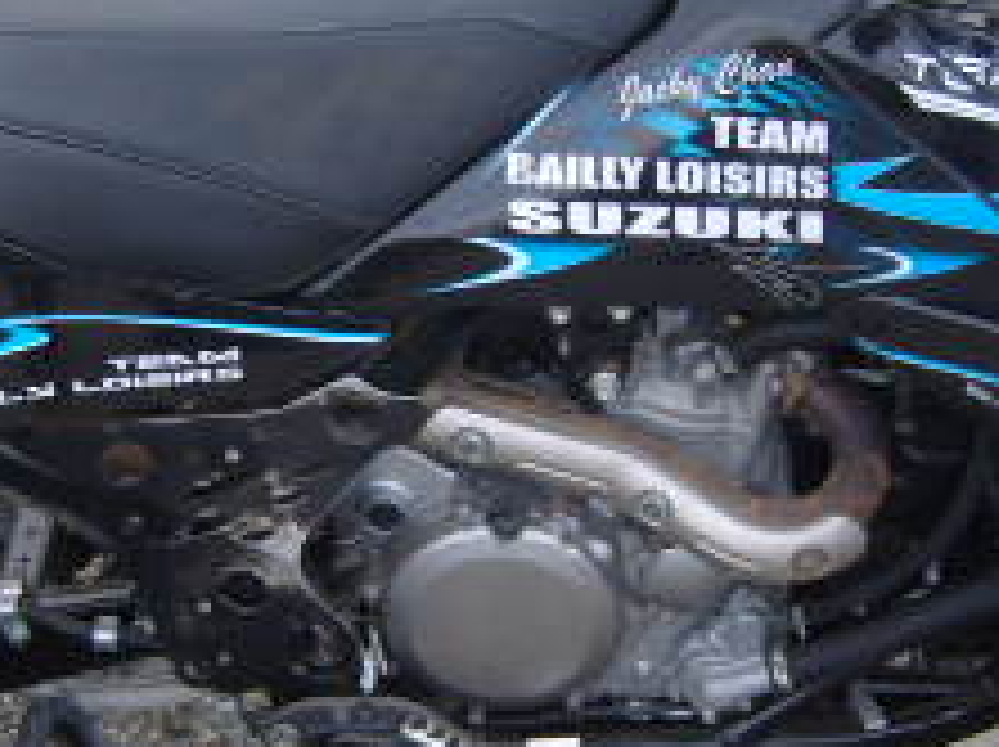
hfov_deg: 19.4
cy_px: 446
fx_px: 2912
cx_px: 392
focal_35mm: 101
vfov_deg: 14.6
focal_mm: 7.4
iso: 80
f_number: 2.8
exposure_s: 1/180
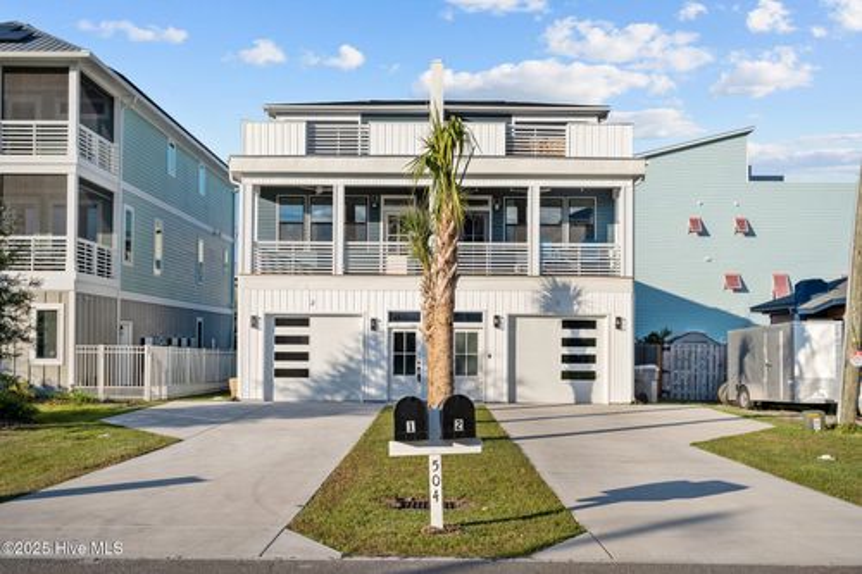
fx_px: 838
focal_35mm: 35
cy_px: 287
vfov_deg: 37.8
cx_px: 431
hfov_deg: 54.5
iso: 250
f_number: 4
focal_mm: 35
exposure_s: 1/4000
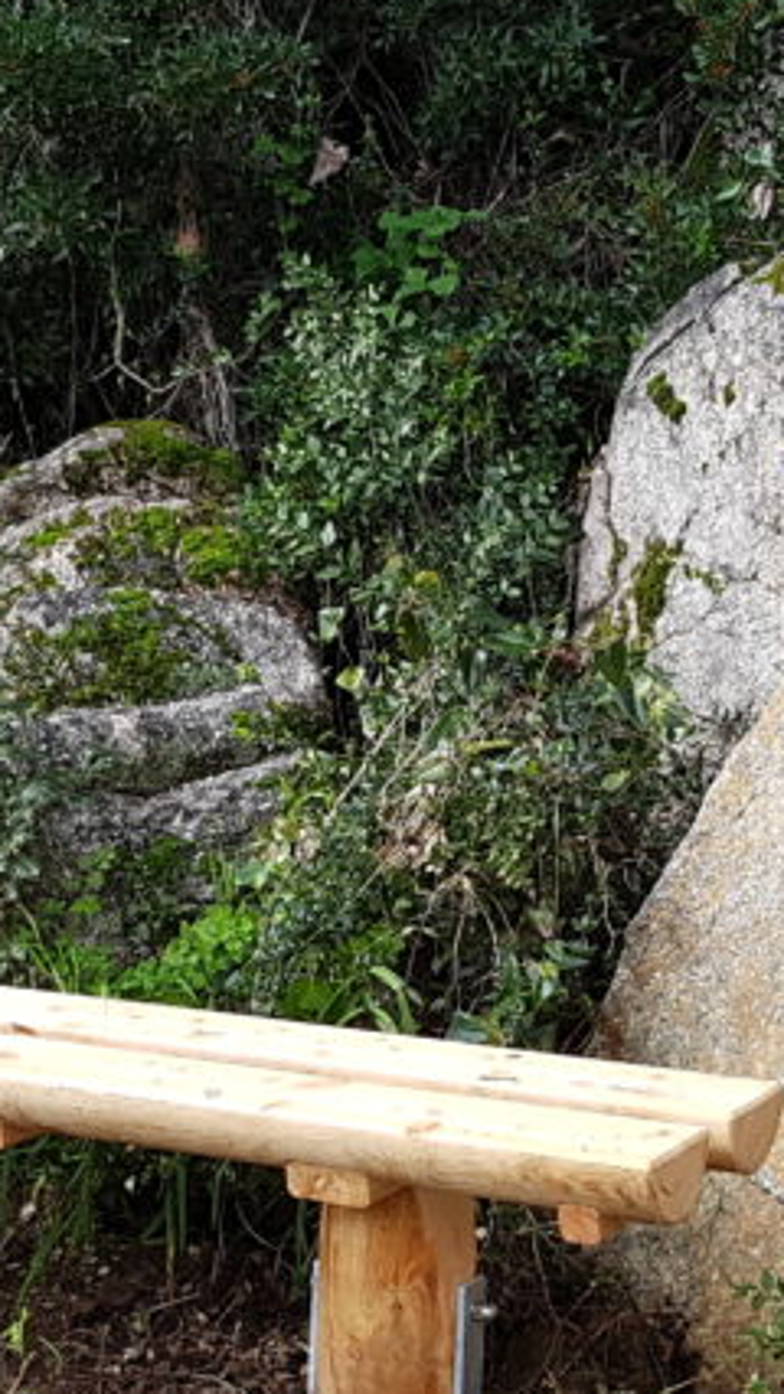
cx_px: 333
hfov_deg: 17.7
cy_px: 813
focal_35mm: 68
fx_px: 2515
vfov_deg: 30.9
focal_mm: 4.2
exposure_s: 1/495
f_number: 1.7
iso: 50
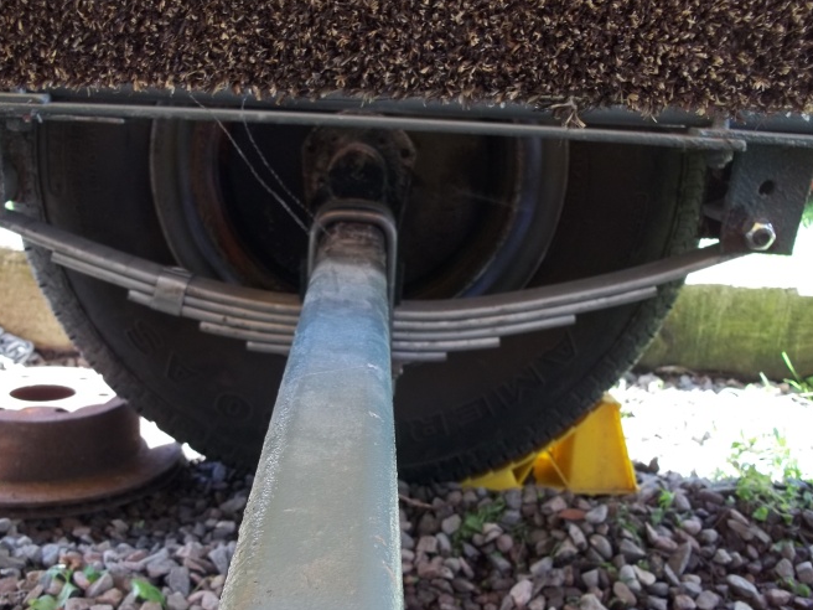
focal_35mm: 39
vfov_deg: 36.8
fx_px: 916
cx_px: 343
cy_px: 343
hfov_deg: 47.7
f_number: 2.9
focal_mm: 5.7
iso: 64
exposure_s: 1/50
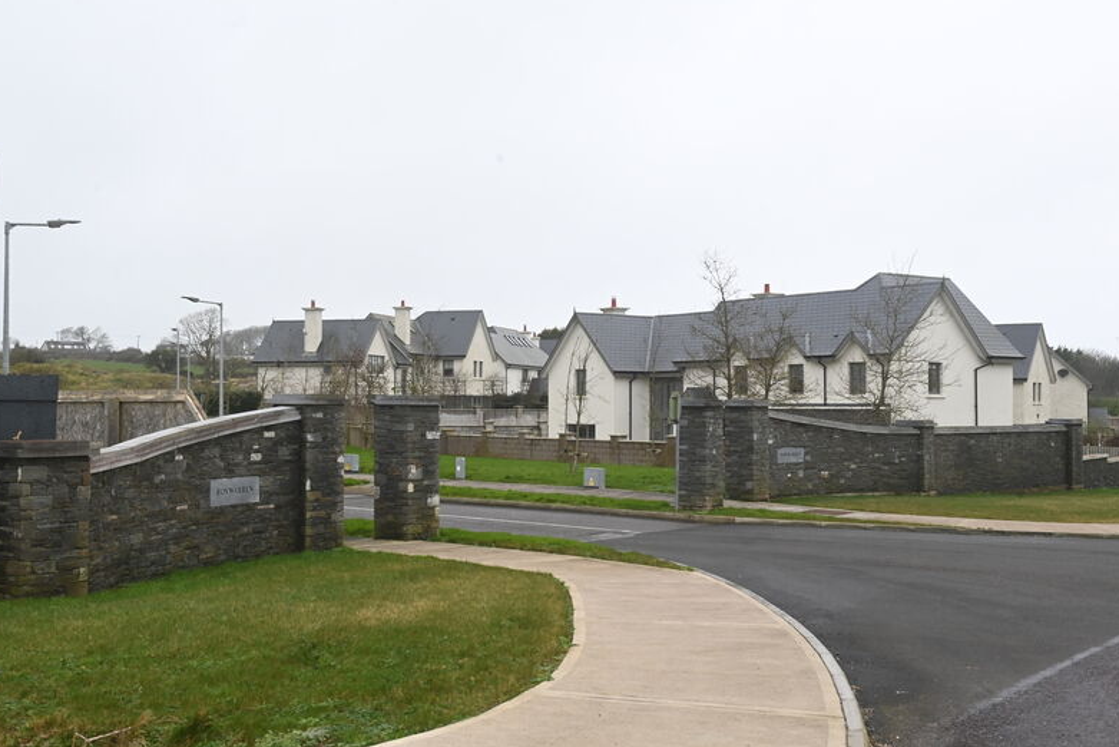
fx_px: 1337
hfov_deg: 45.4
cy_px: 375
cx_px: 553
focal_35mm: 43
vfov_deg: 31.2
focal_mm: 42
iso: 1250
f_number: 9
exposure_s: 1/320
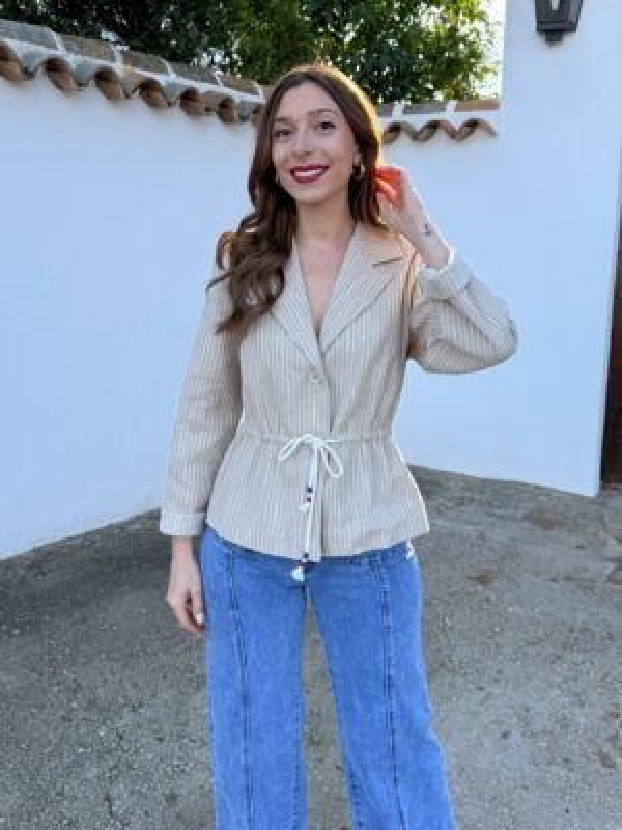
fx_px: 575
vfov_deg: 71.6
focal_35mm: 24
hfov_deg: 56.8
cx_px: 311
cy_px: 415
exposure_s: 1/660
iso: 80
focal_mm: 6.76
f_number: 1.78
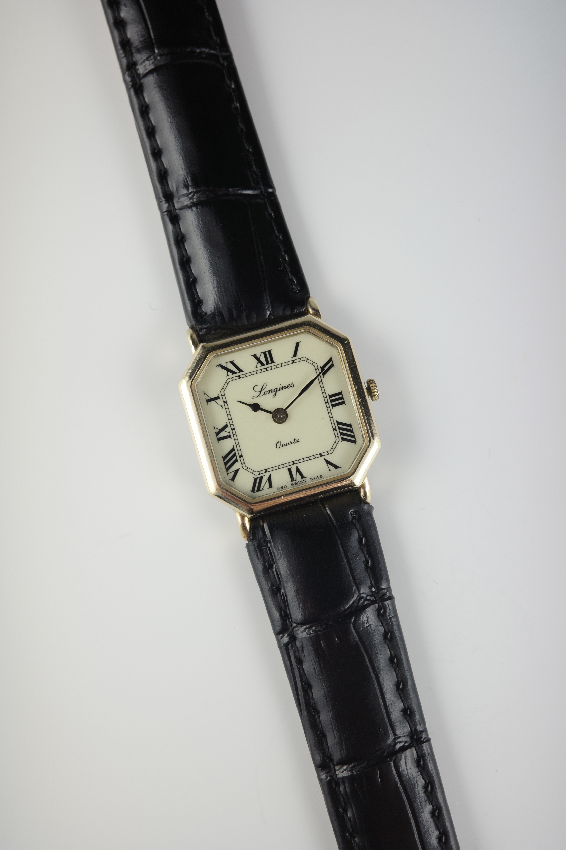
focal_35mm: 41
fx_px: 967
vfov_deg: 47.4
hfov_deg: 32.6
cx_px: 276
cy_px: 417
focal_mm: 26
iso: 200
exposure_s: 1/50
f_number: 7.1
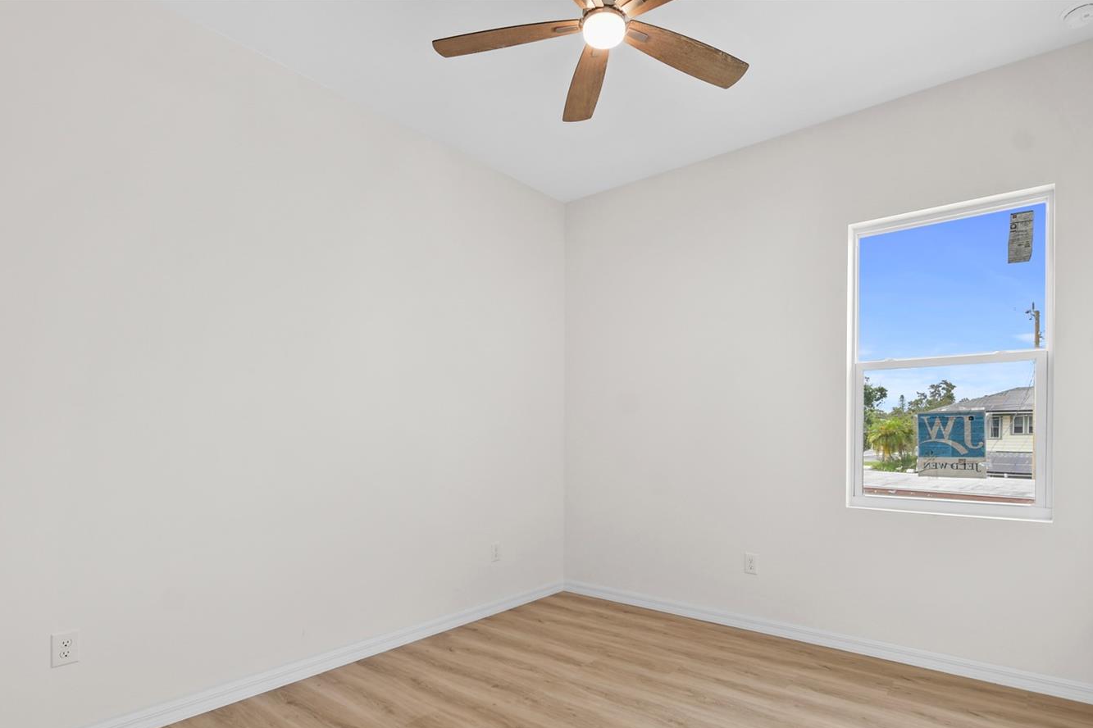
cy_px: 434
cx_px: 583
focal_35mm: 18
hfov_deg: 89.9
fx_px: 546
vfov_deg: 66.8
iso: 100
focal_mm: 10
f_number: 7.1
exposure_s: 1/6
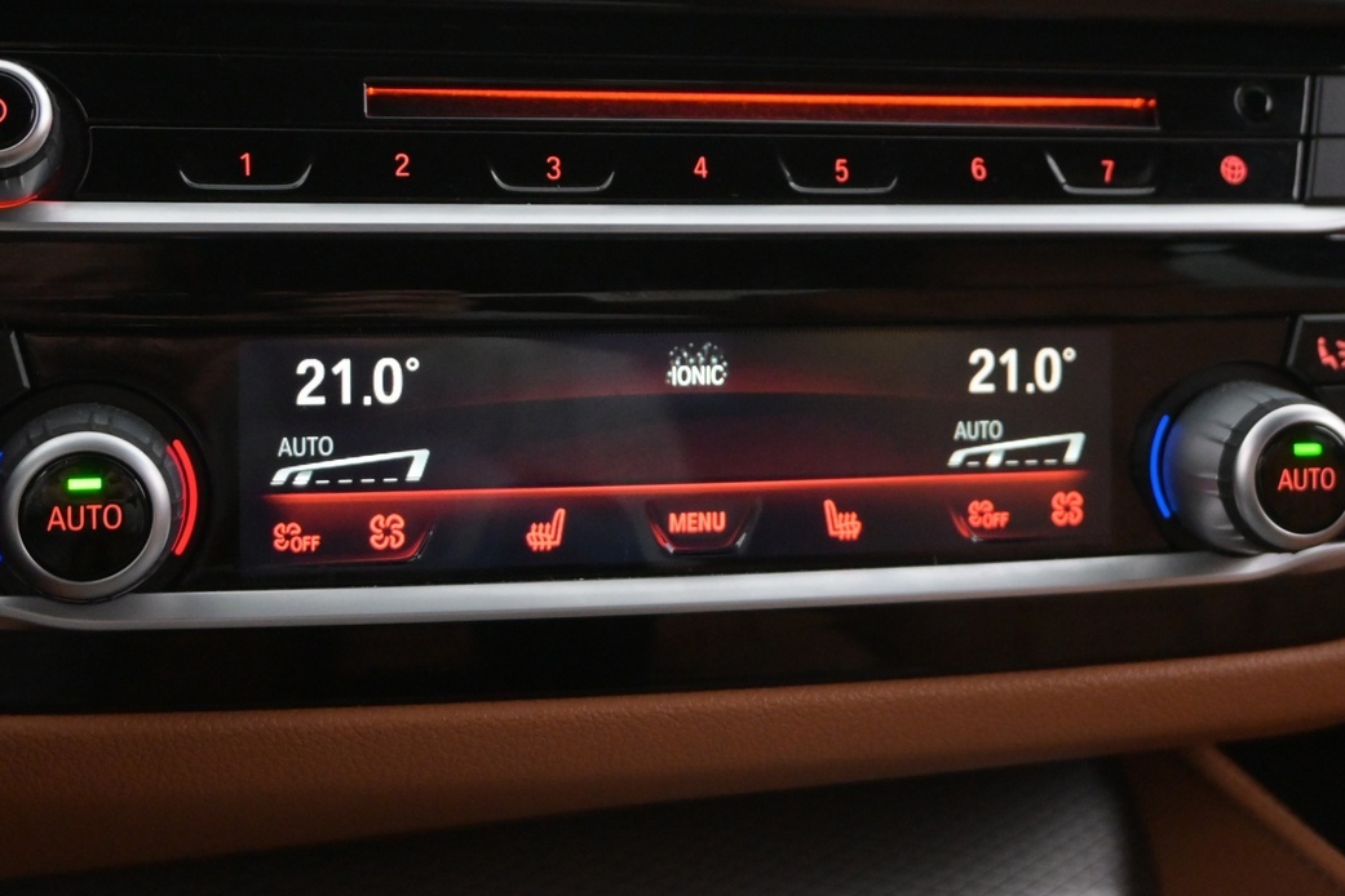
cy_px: 274
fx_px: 2092
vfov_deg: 24.0
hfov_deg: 35.6
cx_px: 659
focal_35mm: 56
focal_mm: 24
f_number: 4.2
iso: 3200
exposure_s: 1/40
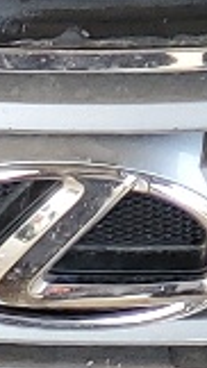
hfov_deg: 4.3
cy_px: -938
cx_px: 150
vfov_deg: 6.6
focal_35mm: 280
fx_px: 2735
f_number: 1.5
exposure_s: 1/143
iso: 50
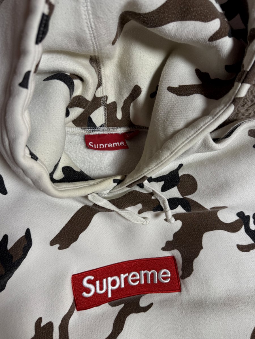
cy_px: 170
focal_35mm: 24
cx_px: 128
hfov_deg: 56.8
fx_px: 236
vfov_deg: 71.6
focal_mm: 6.76
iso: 100
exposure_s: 1/100
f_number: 1.78
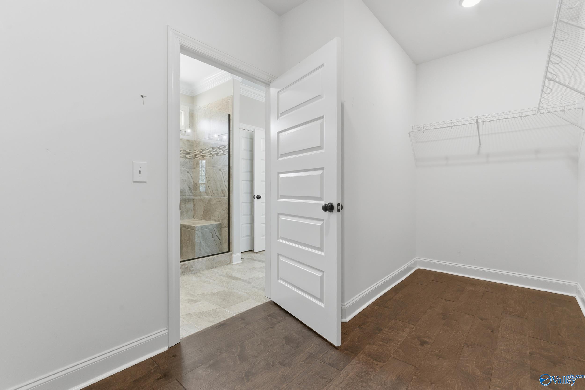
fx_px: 260
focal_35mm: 16
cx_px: 292
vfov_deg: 73.7
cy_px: 195
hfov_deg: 96.7
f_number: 9
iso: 250
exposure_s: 1/80
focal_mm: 16
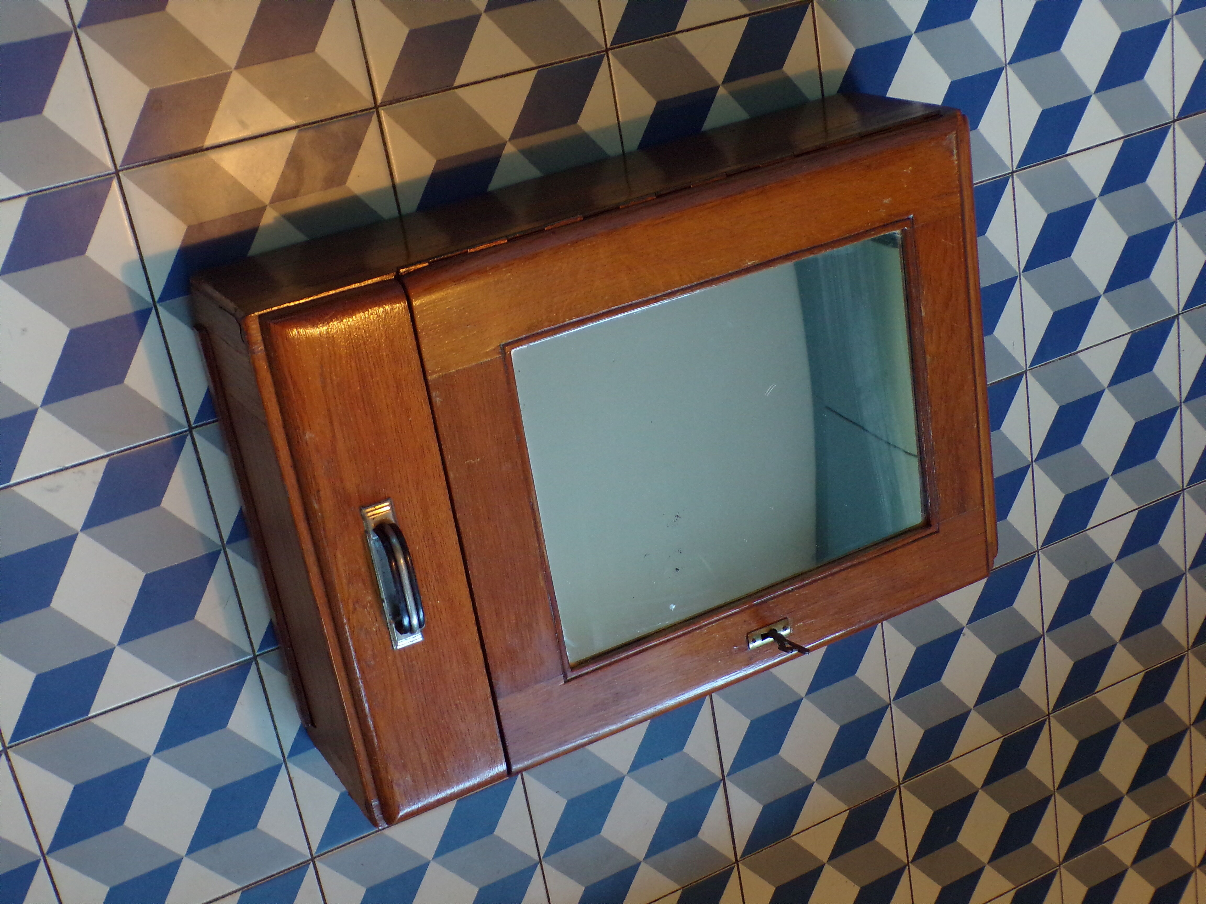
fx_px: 1463
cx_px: 603
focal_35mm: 42
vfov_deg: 34.3
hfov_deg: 44.8
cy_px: 452
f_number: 3.4
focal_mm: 7.6
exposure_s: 1/17
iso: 317
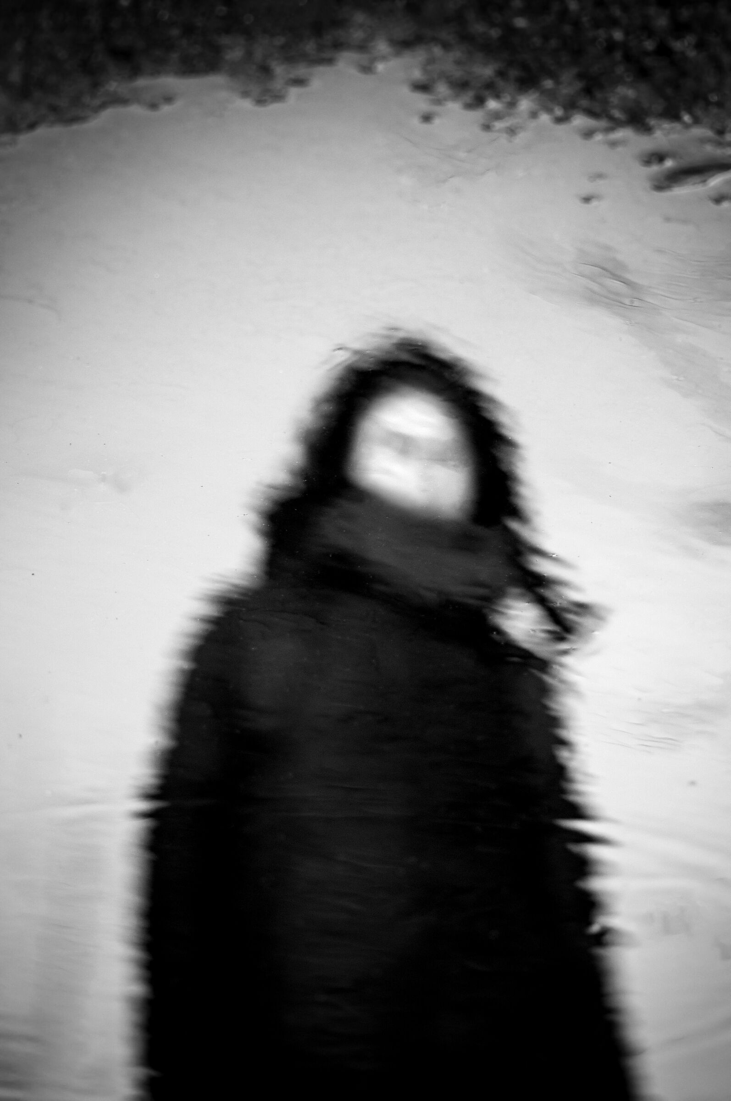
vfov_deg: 6.9
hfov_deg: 4.6
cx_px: 366
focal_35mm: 300
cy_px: 550
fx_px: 9161
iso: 200
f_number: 4
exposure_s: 1/500
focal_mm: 200
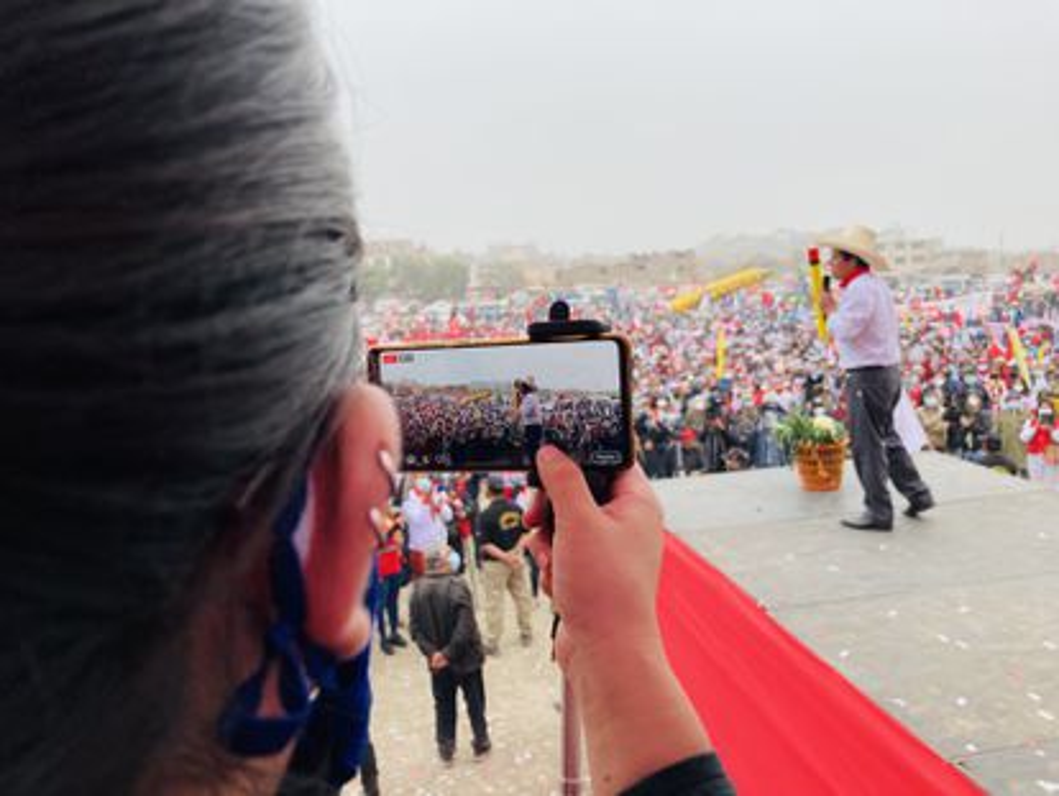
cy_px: 398
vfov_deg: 49.8
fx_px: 857
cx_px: 530
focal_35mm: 28
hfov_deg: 63.4
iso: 25
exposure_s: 1/121
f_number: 1.8
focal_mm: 3.99
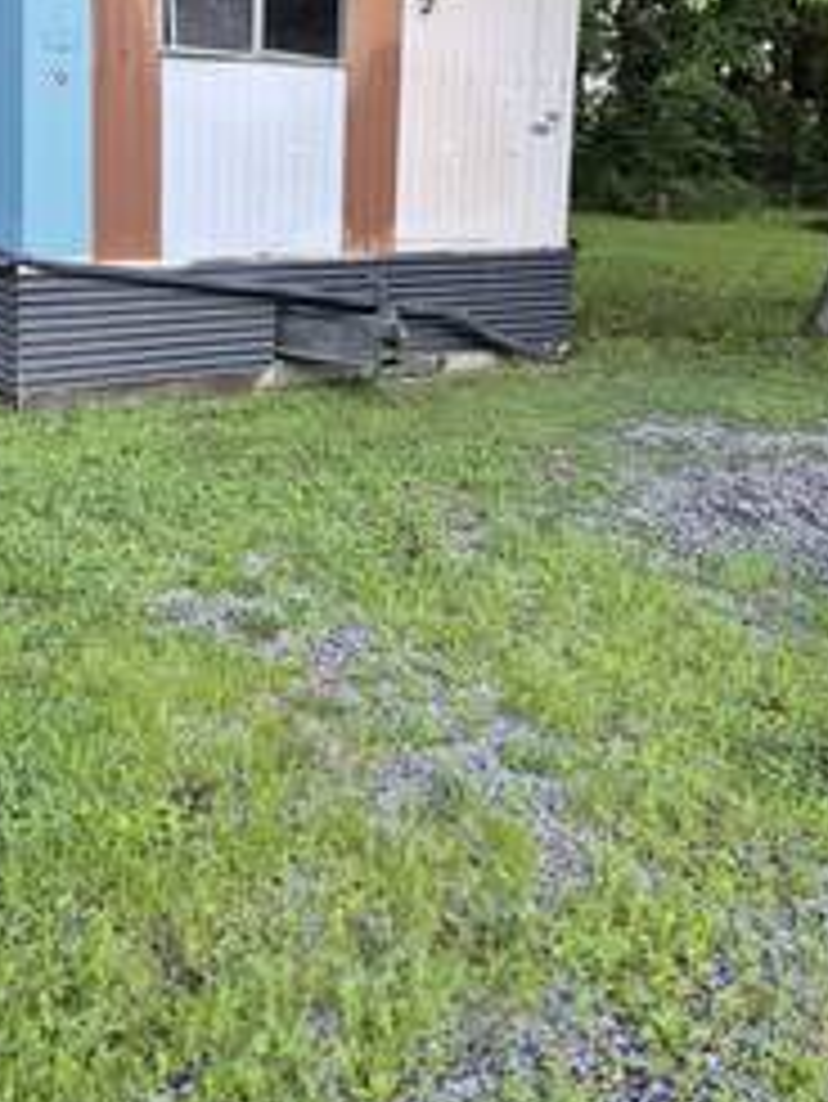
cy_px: 265
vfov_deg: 49.1
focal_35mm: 36
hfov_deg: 39.6
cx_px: 360
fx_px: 1147
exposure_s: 1/120
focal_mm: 5.4
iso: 80
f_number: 1.8
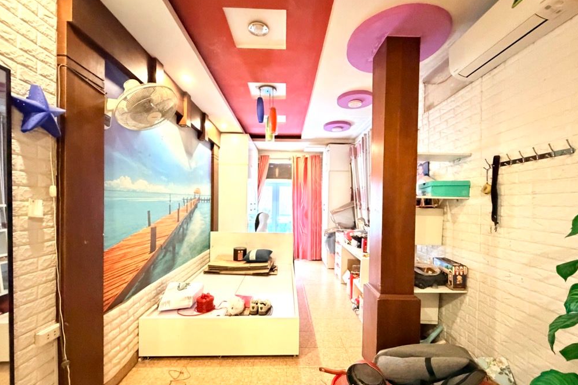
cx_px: 296
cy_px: 205
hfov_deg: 100.4
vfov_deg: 77.3
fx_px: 241
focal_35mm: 15
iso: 1600
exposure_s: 1/34
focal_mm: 2.22
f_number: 2.2
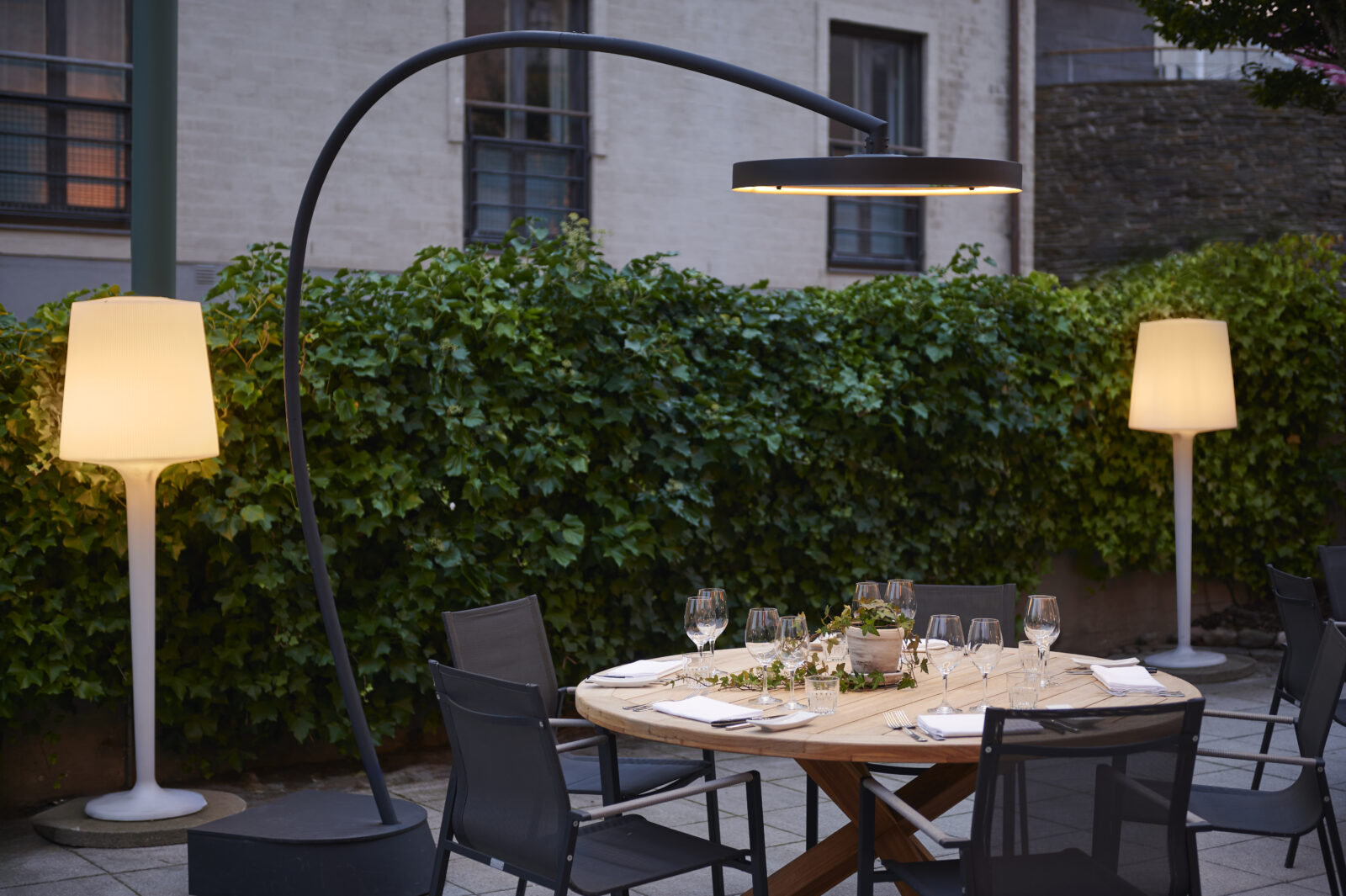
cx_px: 673
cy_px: 448
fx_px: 1943
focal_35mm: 52
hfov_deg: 38.2
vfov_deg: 26.0
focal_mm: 52
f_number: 2.8
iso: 100
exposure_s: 1/5
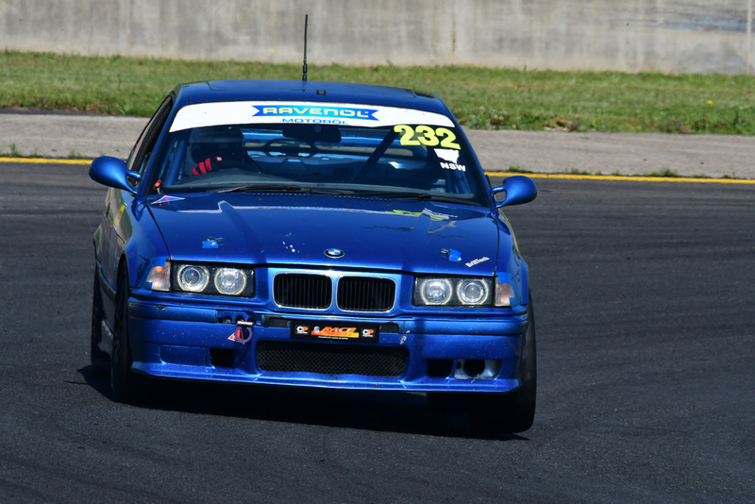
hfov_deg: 3.1
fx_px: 14161
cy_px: 252
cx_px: 378
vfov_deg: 2.0
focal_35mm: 675
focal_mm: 450
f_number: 13
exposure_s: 1/640
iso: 400
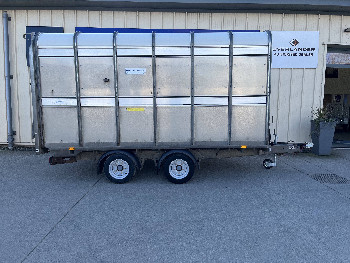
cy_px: 132
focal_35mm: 26
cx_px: 175
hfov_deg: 67.3
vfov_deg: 53.1
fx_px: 263
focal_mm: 5.1
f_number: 1.6
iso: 50
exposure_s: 1/975
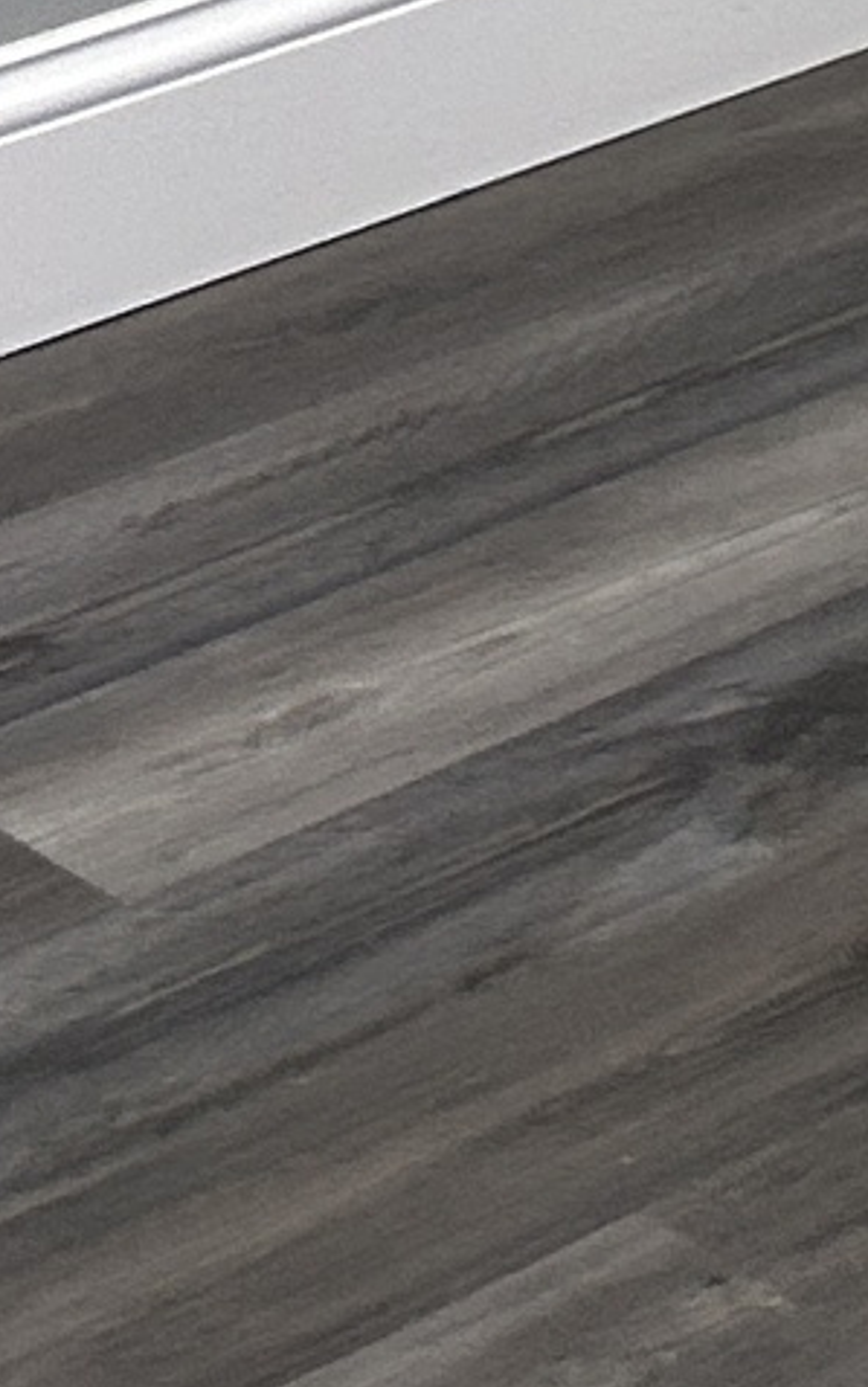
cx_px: 4032
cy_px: -1895
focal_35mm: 177
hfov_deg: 5.8
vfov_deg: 10.3
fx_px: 6695
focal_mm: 5.7
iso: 80
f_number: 1.5
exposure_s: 1/60
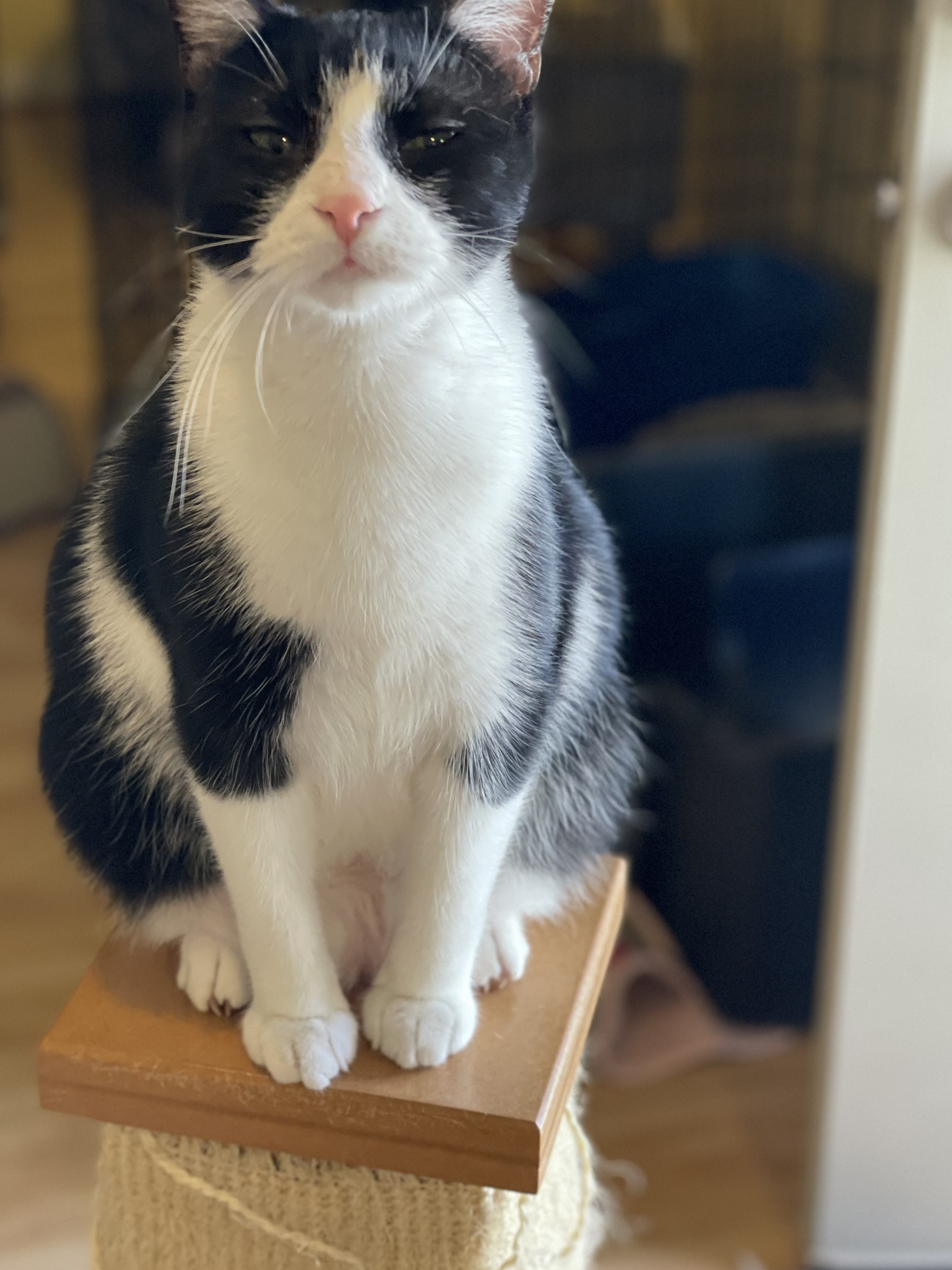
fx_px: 2347
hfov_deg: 22.9
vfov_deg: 30.3
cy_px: 579
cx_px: 423
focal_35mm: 64
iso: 320
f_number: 2
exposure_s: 1/40
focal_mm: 6
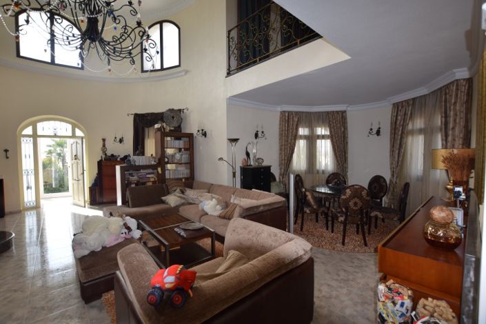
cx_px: 243
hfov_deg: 100.4
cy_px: 162
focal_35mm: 15
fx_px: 202
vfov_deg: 77.3
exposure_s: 1/125
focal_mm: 10
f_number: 5.6
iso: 160
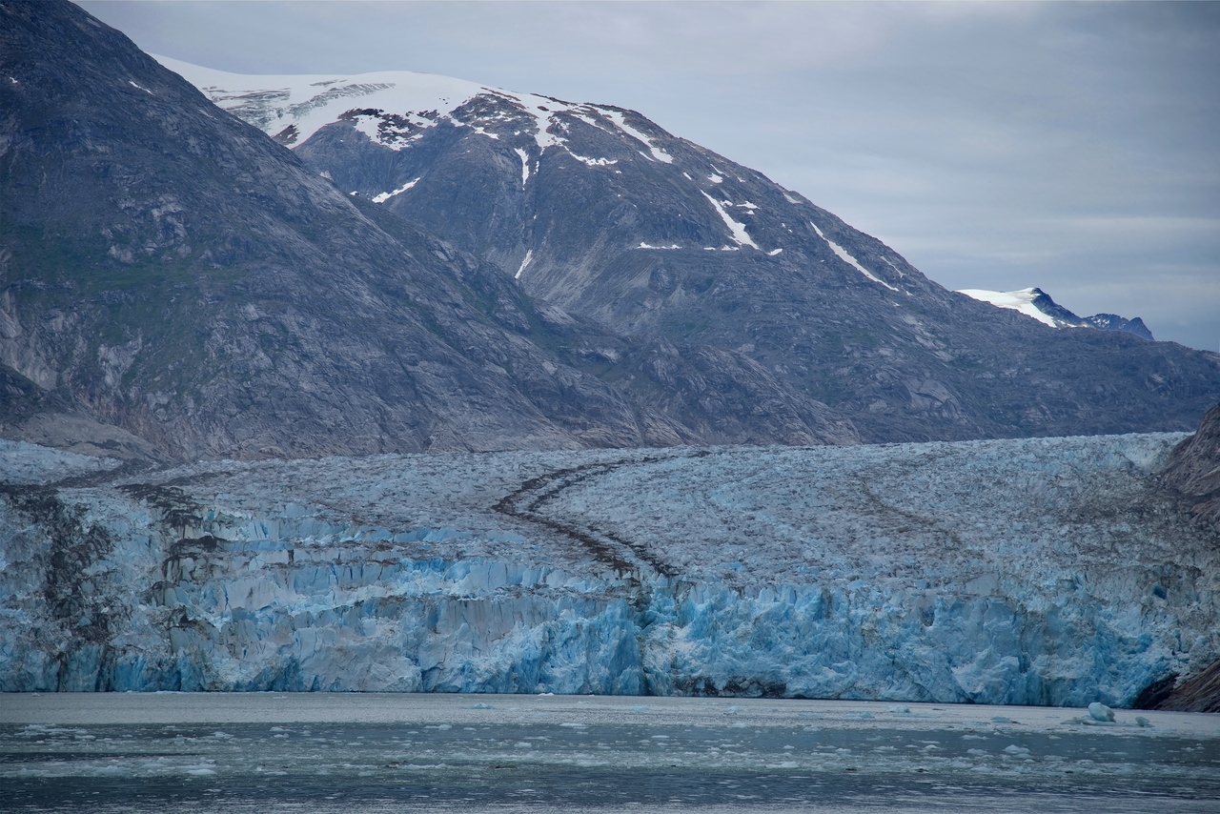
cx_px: 610
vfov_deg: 11.4
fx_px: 4067
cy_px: 407
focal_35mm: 120
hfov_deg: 17.1
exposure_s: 1/250
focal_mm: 120
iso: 100
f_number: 5.6
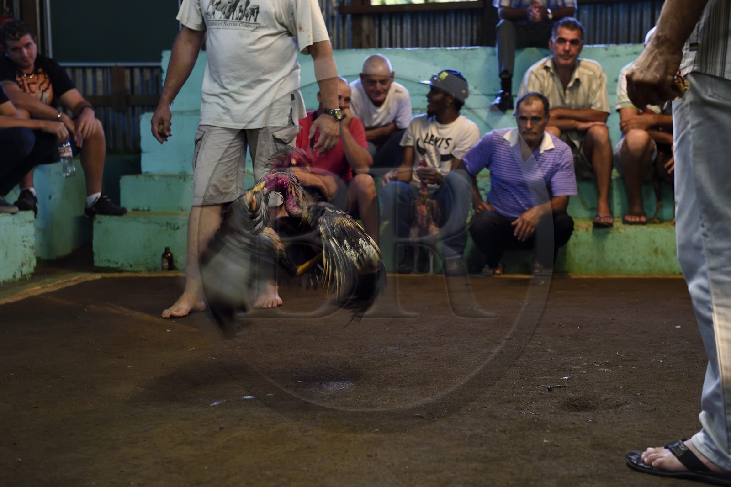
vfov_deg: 23.4
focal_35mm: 58
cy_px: 244
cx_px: 366
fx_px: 1177
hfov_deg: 34.5
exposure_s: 1/80
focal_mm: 58
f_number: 4
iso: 3200
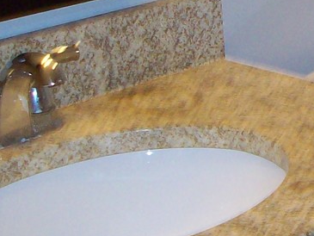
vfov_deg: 11.0
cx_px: 536
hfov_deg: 13.4
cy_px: 28
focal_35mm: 134
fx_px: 1216
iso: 160
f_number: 2.8
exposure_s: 1/60
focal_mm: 5.7
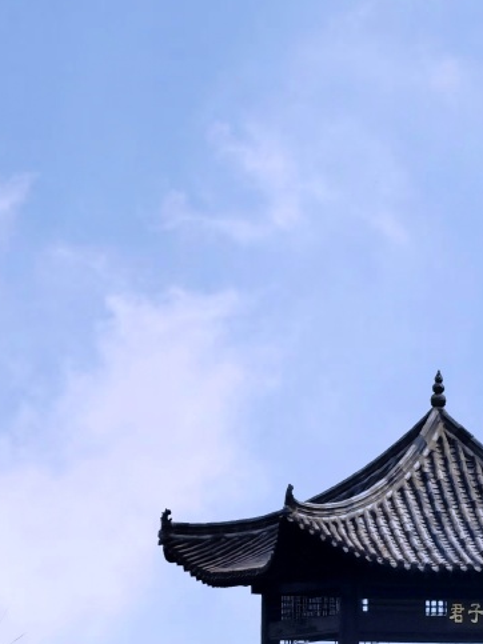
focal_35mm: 363
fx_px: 6756
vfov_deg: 5.5
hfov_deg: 4.1
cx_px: 217
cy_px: 620
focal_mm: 7.48
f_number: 2.4
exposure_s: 1/2000
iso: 50
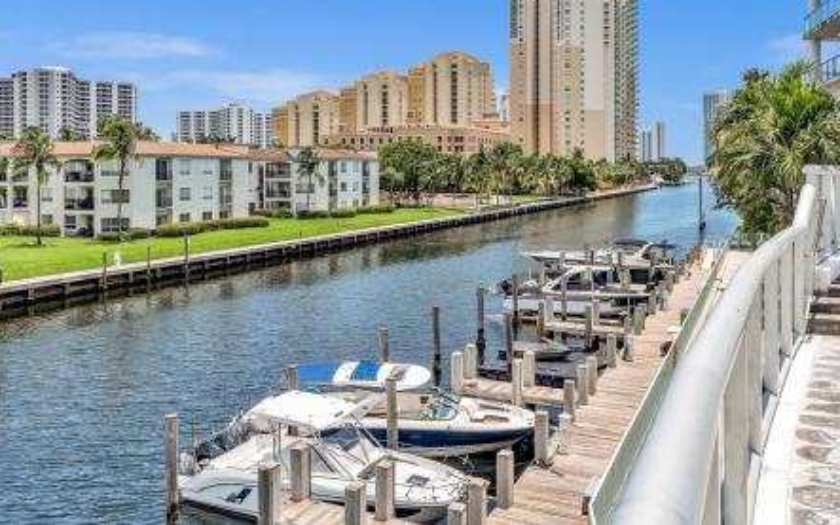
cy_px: 243
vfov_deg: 41.8
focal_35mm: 30
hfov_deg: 62.9
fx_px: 687
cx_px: 421
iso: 200
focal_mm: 29
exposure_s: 1/500
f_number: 8
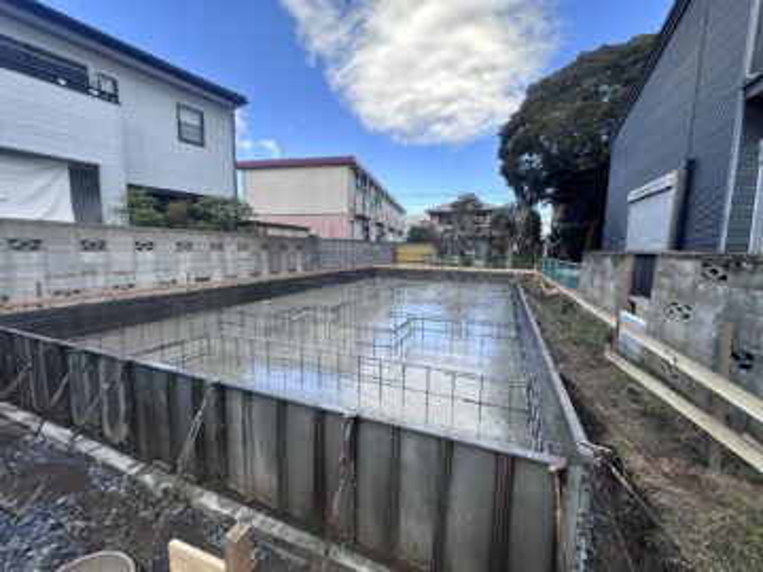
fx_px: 309
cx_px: 382
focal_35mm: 14
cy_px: 286
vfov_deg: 85.7
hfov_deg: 102.1
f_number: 2.2
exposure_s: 1/347
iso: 40
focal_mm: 2.22
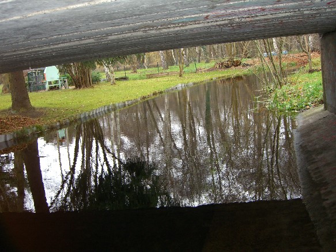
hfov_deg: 49.0
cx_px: 168
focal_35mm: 38
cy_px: 126
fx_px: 369
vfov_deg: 37.7
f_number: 2.8
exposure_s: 1/60
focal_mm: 7.9
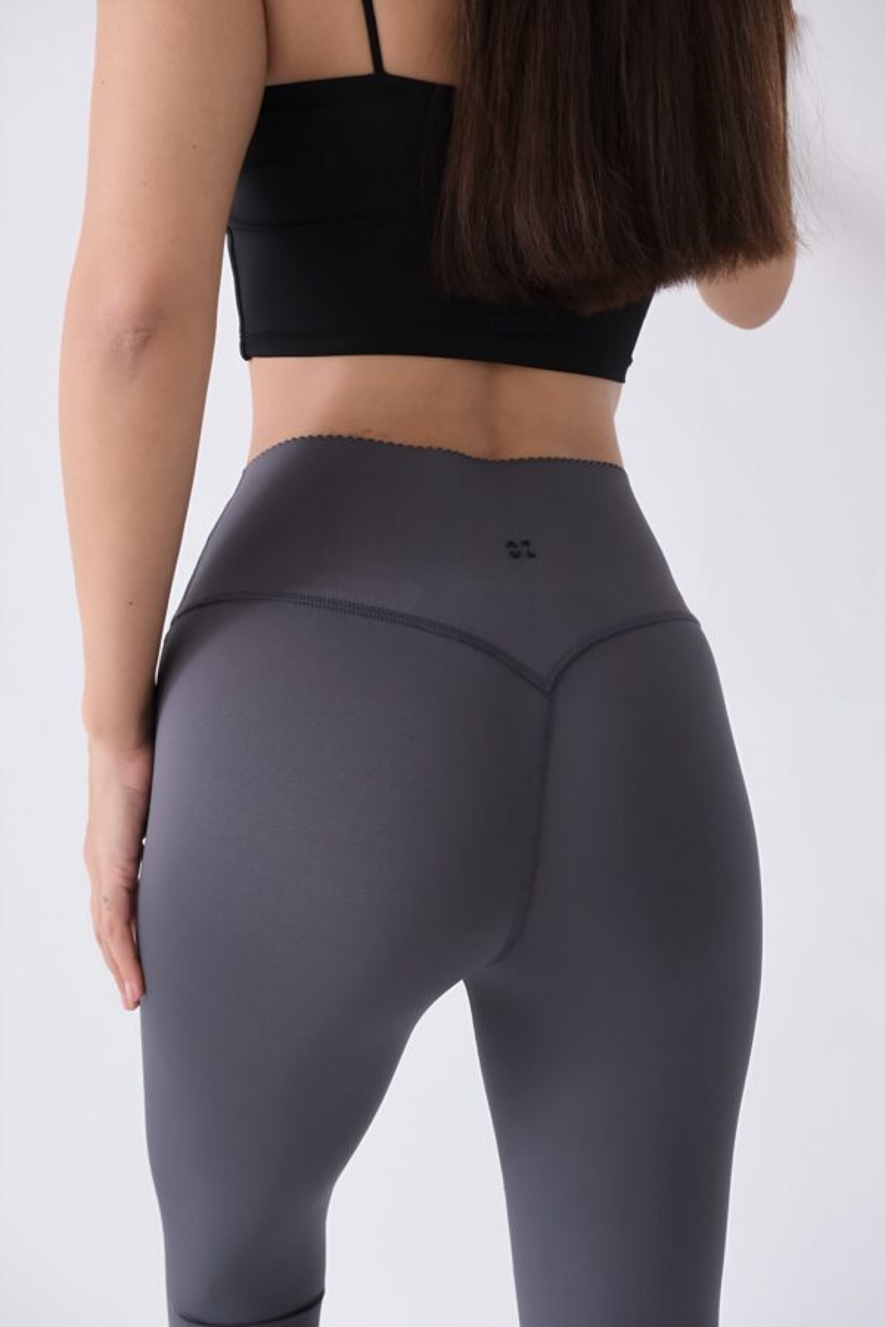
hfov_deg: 37.9
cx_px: 442
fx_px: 1291
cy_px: 664
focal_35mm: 35
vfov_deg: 54.4
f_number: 5.6
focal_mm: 23.5
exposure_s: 1/60
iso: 2500
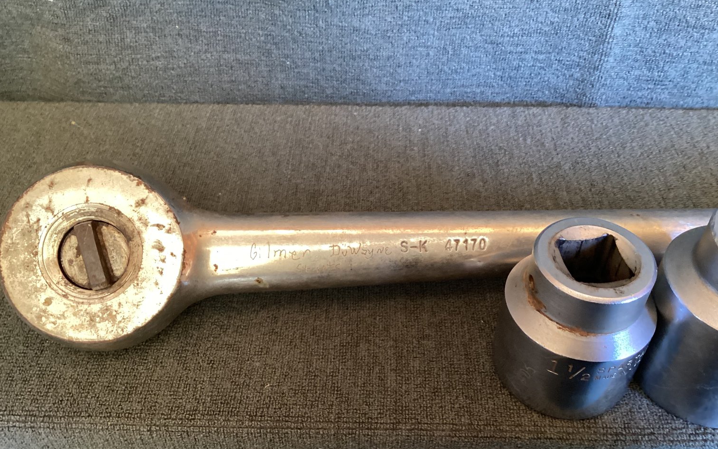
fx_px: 646
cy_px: 230
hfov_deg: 58.1
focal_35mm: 33
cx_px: 359
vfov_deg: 38.3
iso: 320
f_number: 2.4
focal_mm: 3.3
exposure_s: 1/60
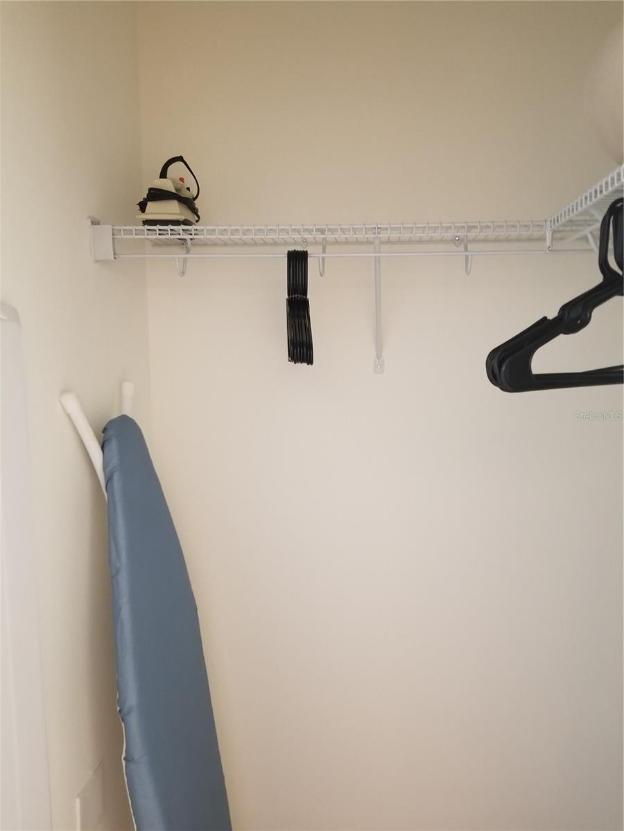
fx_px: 625
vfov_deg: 67.3
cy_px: 416
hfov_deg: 53.1
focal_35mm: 26
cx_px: 312
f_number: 1.7
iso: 250
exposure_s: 1/12
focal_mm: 4.3
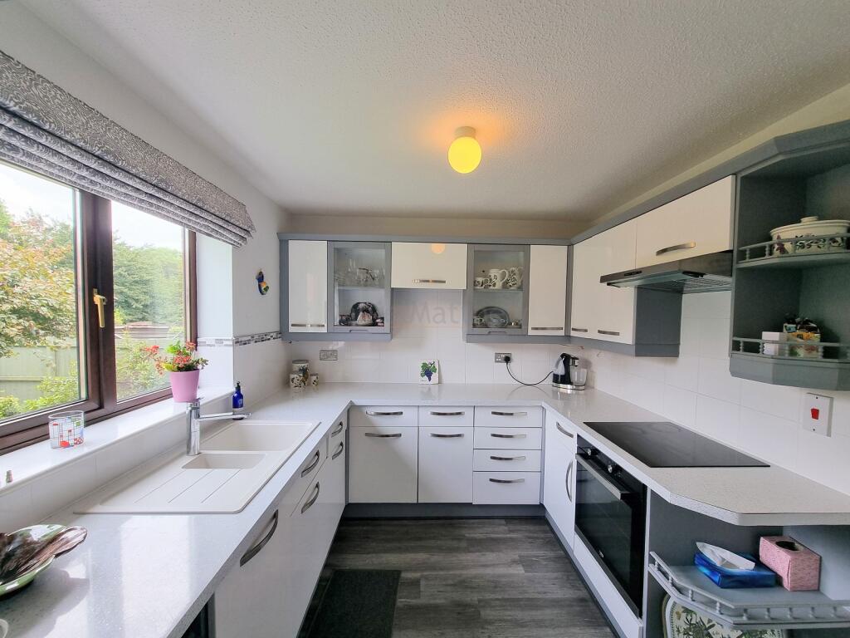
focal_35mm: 13
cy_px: 319
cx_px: 425
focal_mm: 2.2
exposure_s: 1/129
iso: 50
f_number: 2.2
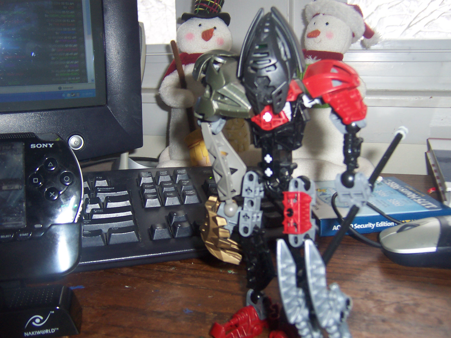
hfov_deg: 51.4
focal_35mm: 36
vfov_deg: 39.7
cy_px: 169
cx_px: 226
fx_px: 469
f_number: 2.8
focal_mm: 5.6
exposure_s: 1/60
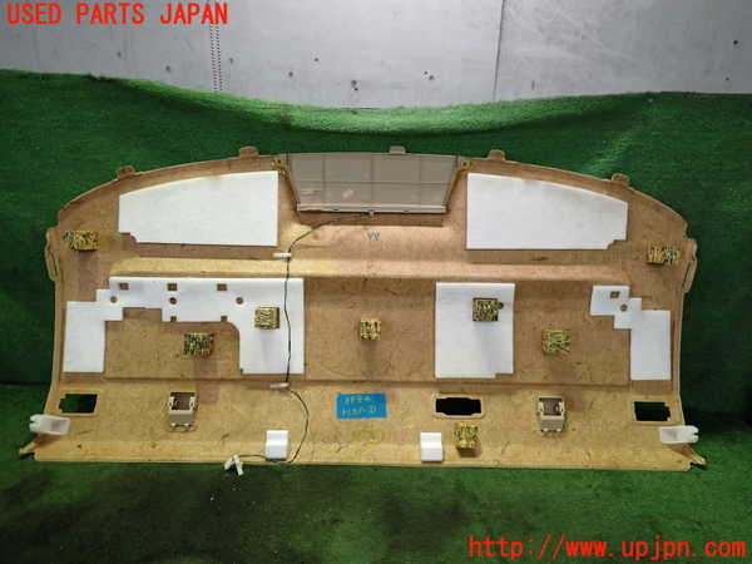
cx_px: 376
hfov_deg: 69.4
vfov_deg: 54.9
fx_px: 543
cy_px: 282
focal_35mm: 25
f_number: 2
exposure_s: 1/30
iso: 250
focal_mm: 4.5
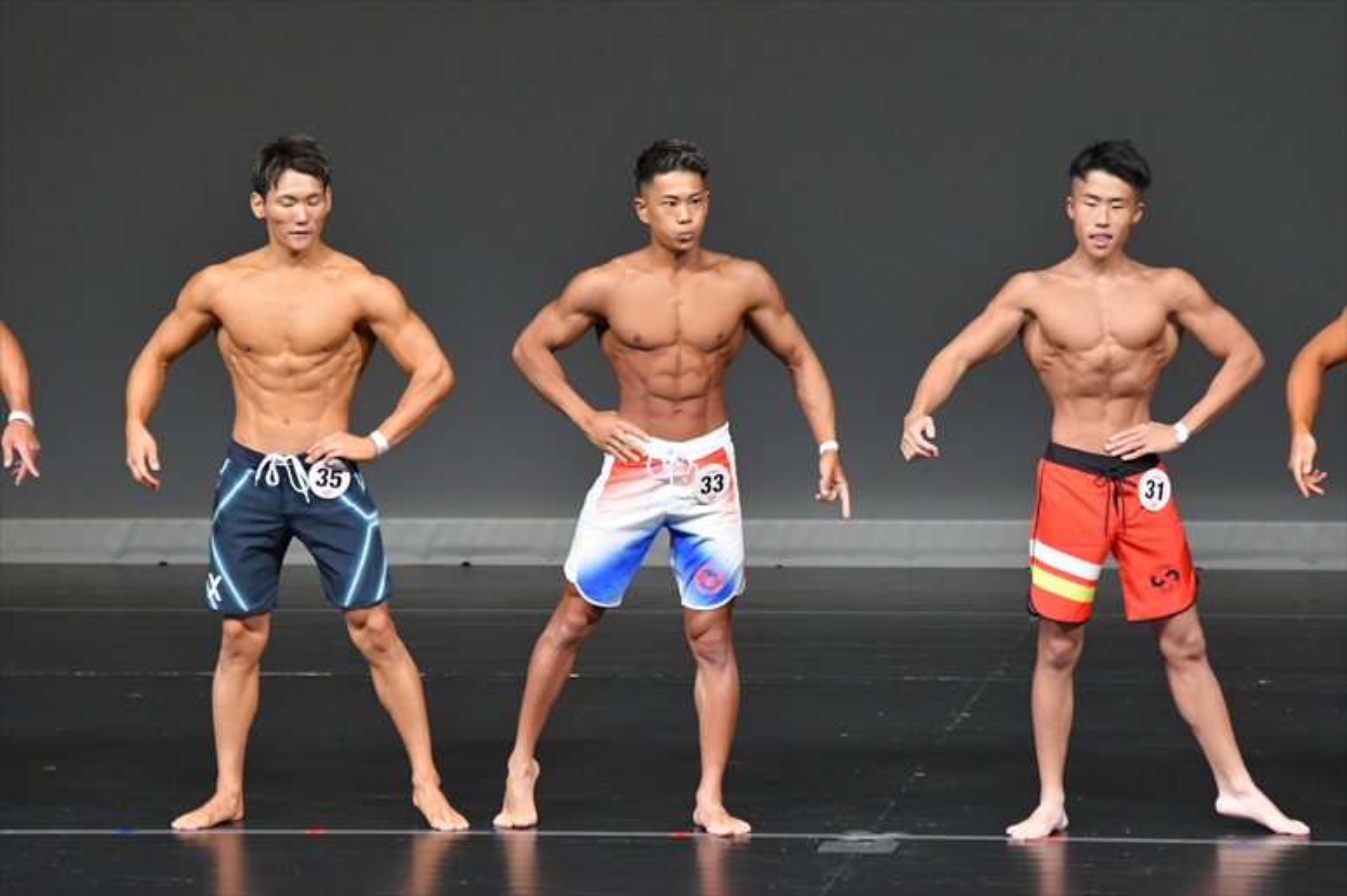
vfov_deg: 4.4
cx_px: 674
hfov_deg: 6.5
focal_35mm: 315
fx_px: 11781
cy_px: 448
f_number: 5.6
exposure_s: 1/400
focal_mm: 210
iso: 4000
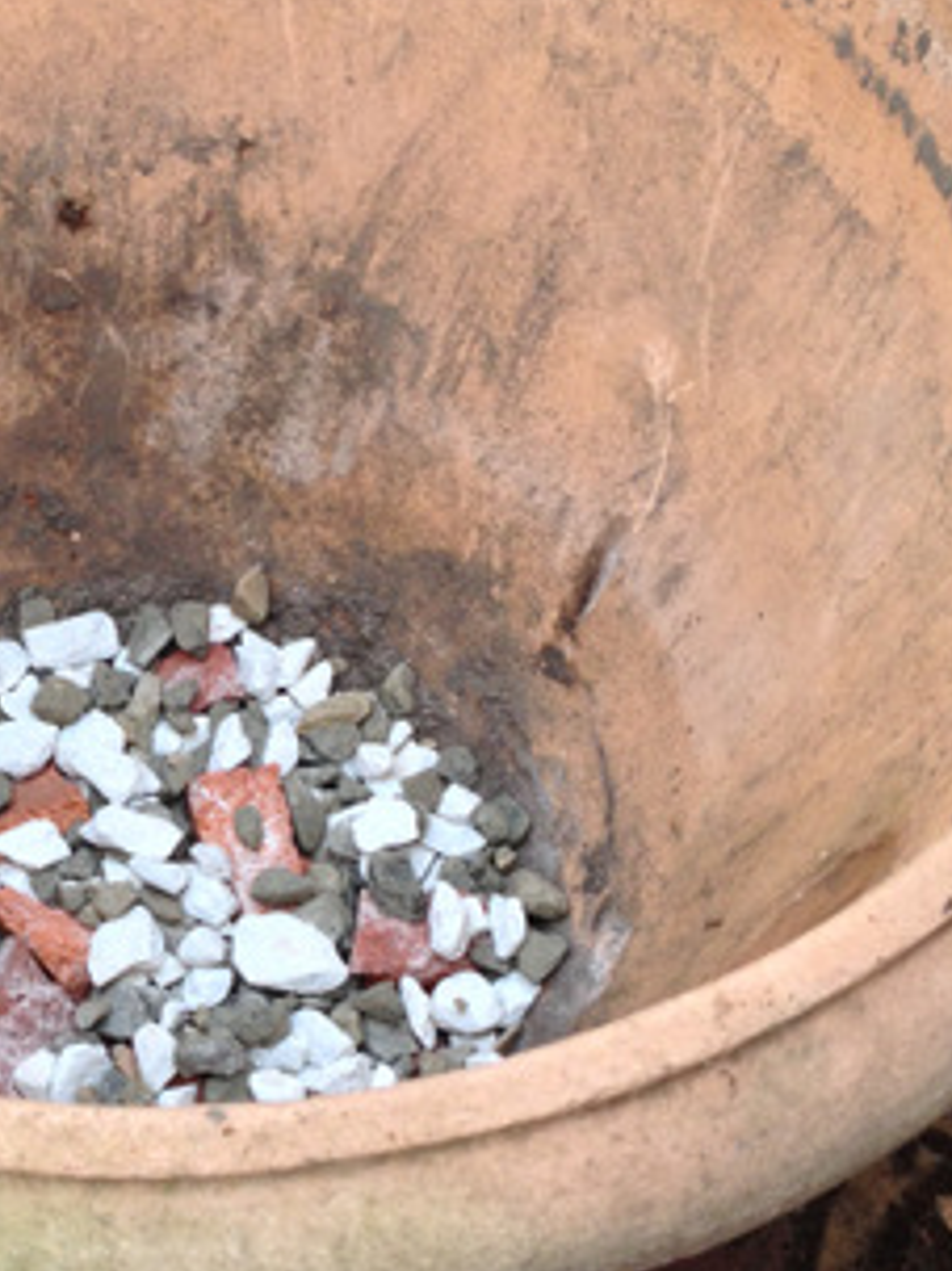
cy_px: 780
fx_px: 2715
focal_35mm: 74
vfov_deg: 26.3
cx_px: 164
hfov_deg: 19.6
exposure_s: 1/120
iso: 64
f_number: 2.4
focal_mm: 4.28
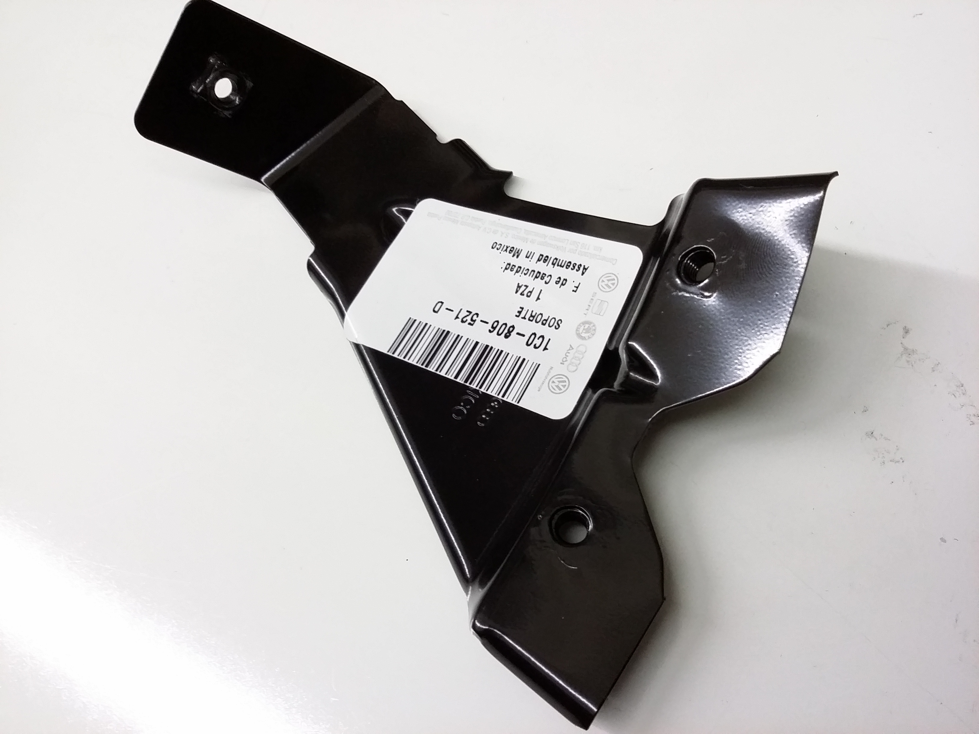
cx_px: 490
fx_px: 905
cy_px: 367
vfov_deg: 44.2
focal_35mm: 32
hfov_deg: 56.8
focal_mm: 3.4
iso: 200
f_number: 2.4
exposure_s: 1/15
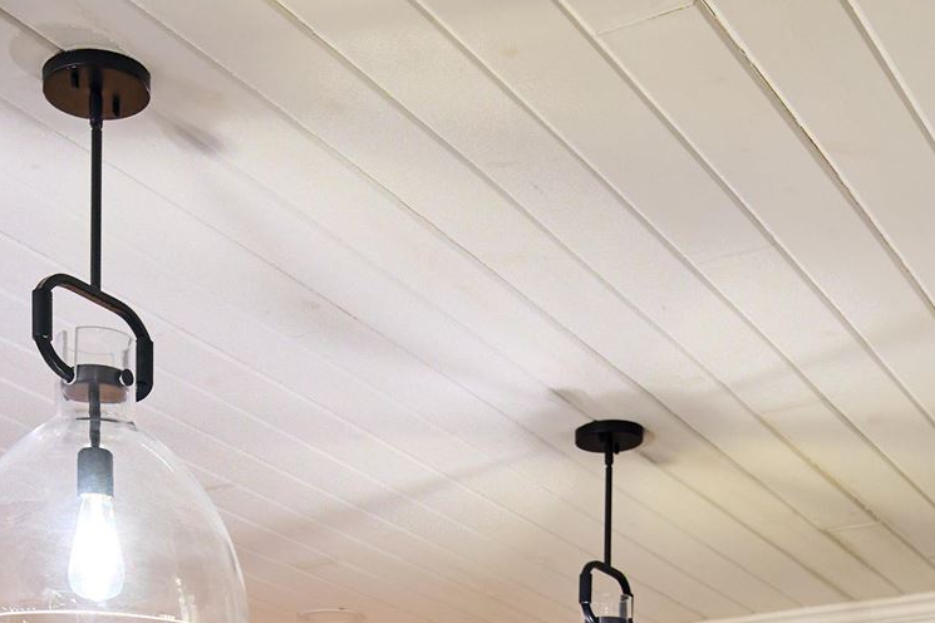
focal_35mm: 66
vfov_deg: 17.3
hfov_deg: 30.4
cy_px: 1075
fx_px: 1713
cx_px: 338
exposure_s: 1/60
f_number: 3.5
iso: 1600
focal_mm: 16
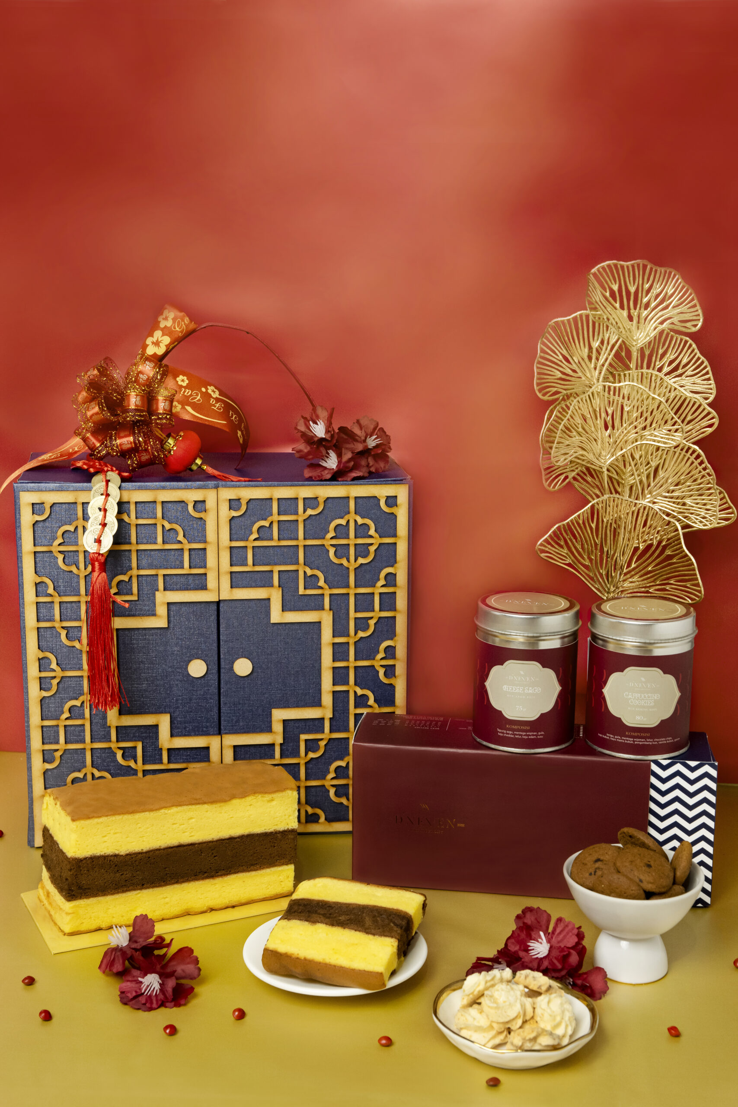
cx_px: 369
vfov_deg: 43.6
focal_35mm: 45
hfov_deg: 29.9
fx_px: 1383
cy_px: 554
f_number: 6.3
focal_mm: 45
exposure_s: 1/10
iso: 400
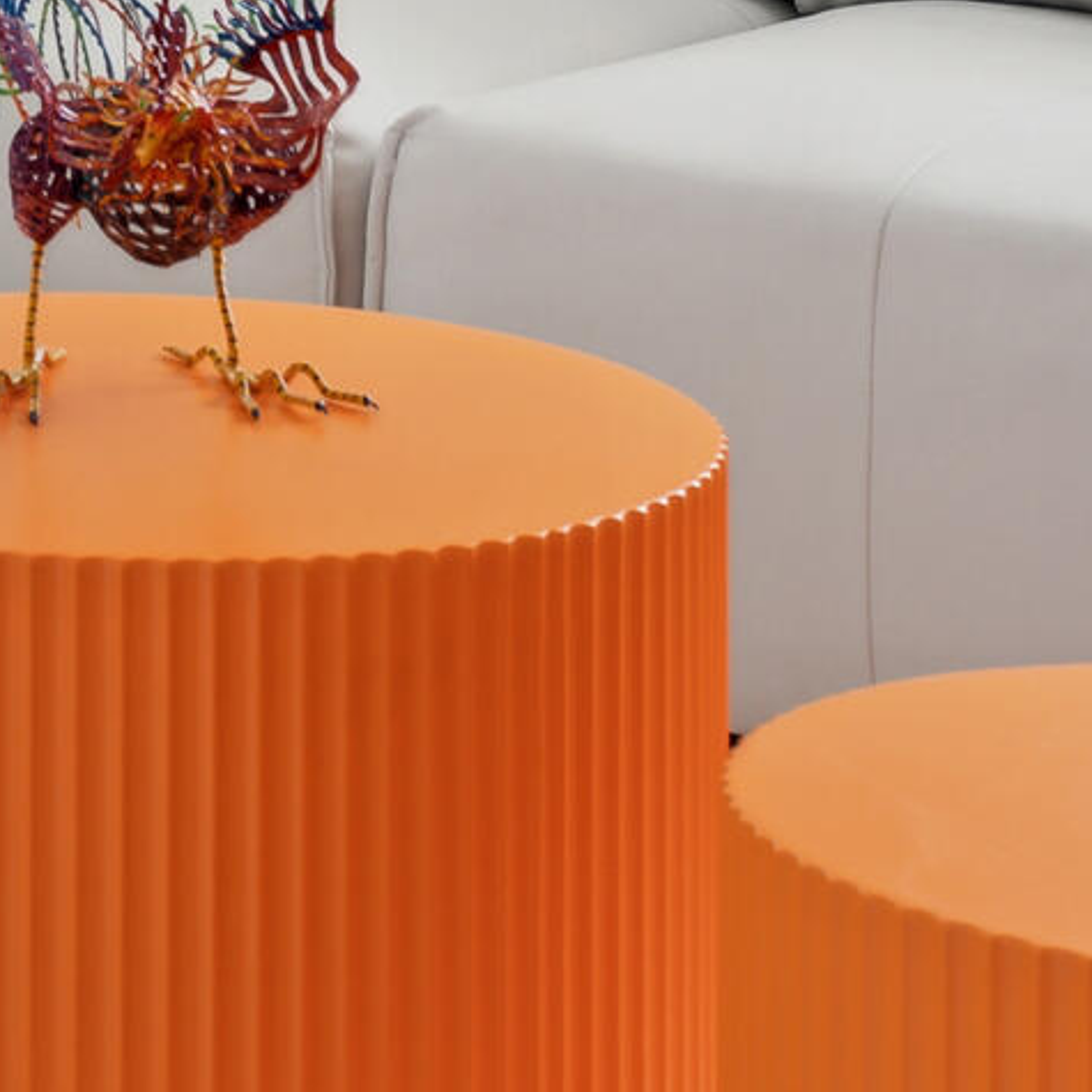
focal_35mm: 154
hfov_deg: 10.9
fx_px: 5505
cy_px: -758
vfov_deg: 10.7
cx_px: -554
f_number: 9
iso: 250
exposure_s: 1/60
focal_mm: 34.5
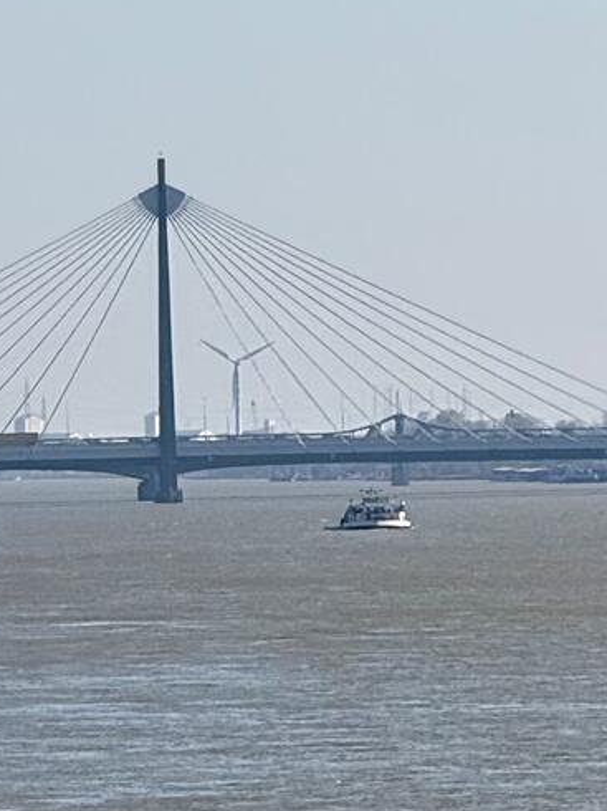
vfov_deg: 4.0
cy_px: 538
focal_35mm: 502
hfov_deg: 3.0
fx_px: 11747
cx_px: -316
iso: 50
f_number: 2.8
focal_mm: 15.66
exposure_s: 1/2283
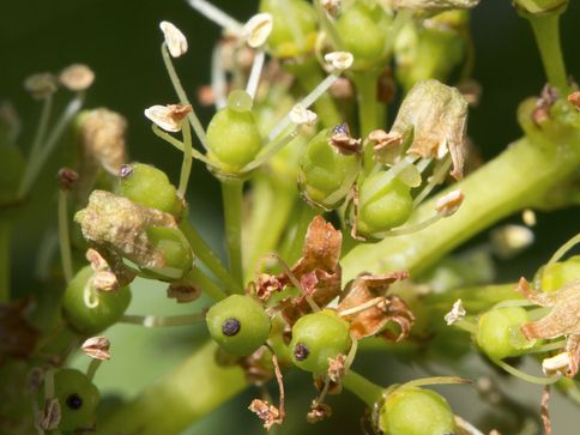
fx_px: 4474
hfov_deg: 7.4
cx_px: 441
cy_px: 195
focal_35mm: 267
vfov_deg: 5.6
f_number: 22
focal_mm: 105
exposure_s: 1/125
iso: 800
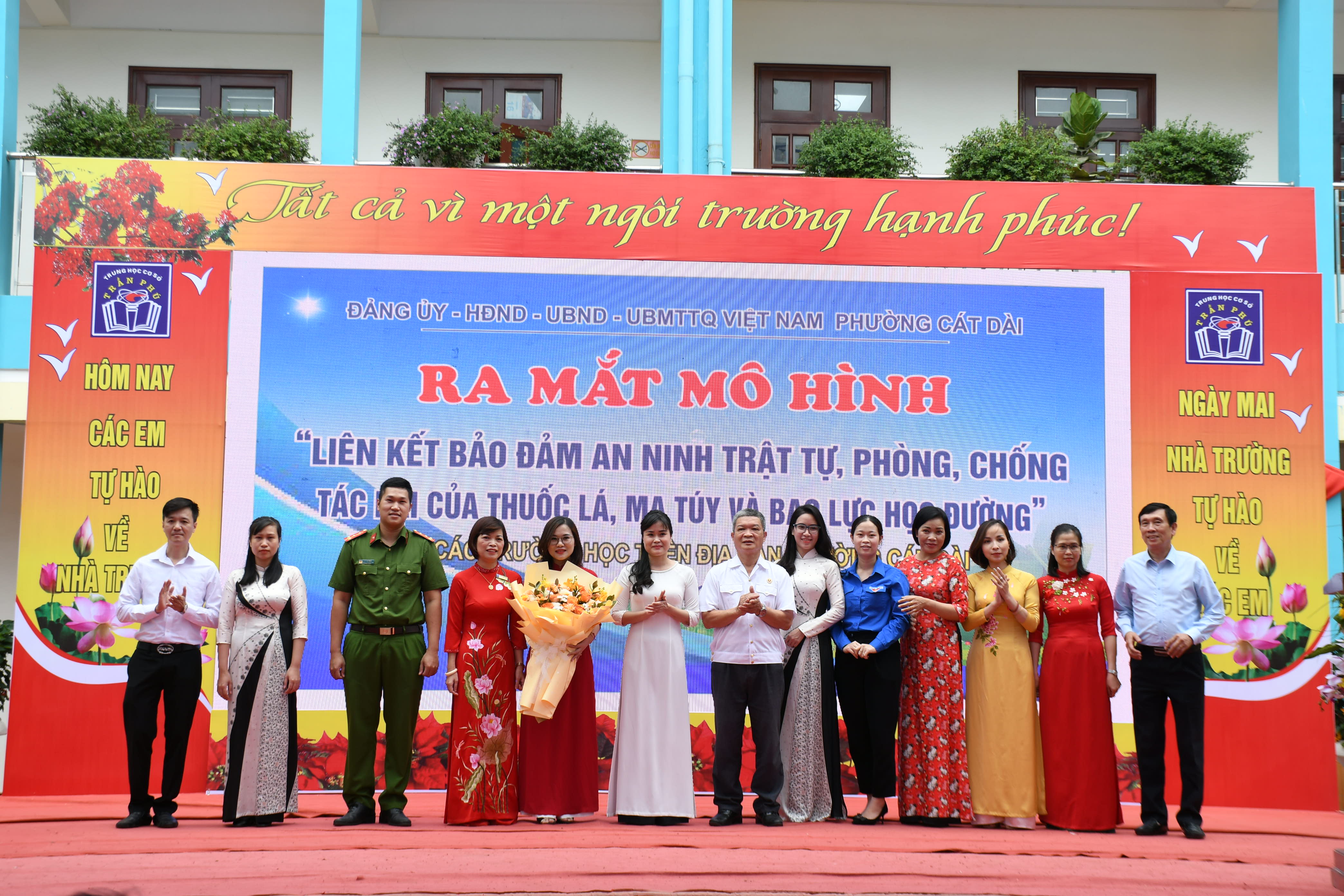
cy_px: 448
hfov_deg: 38.9
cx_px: 672
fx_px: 1904
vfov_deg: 26.5
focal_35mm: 51
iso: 160
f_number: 7.1
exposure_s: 1/200
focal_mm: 34
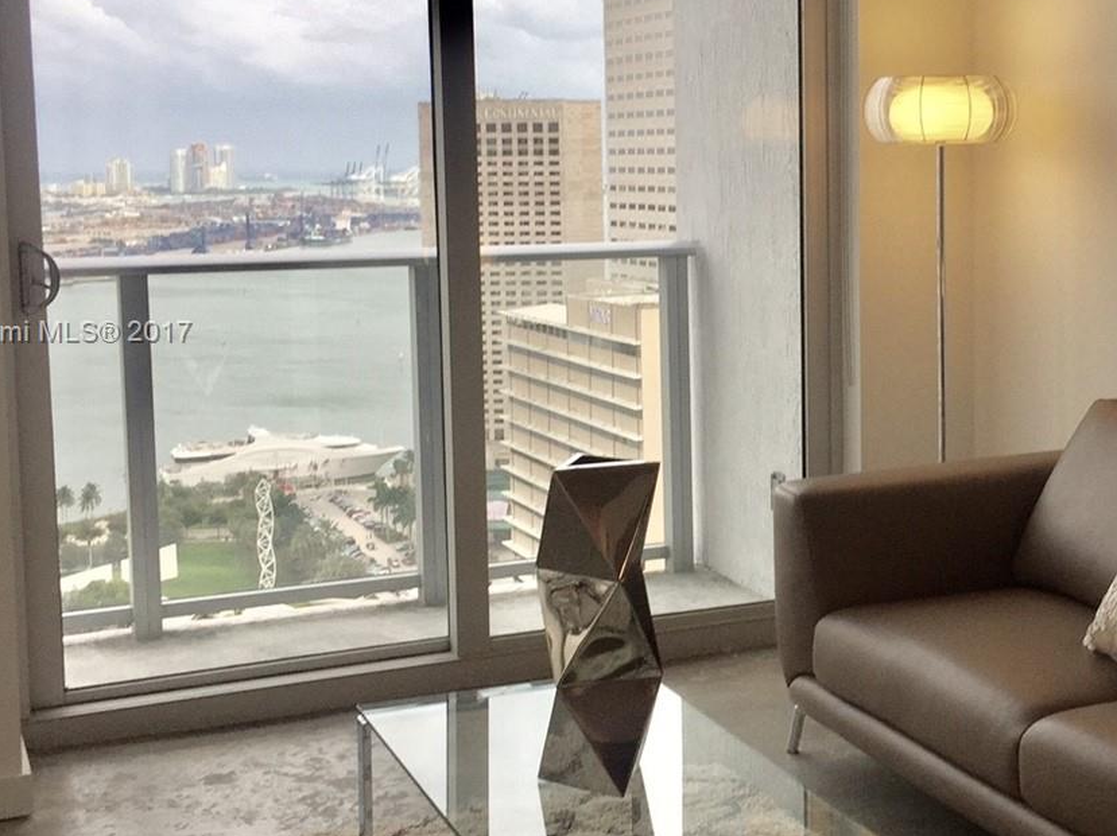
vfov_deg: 26.0
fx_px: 1806
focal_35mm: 56
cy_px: 334
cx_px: 838
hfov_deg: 33.7
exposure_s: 1/120
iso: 32
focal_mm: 4.15
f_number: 2.2
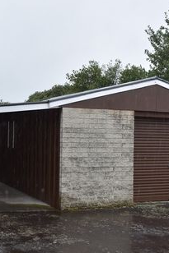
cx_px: 32
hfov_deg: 24.2
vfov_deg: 36.3
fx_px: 388
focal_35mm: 55
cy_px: 125
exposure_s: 1/125
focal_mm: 24
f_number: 5.6
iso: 140
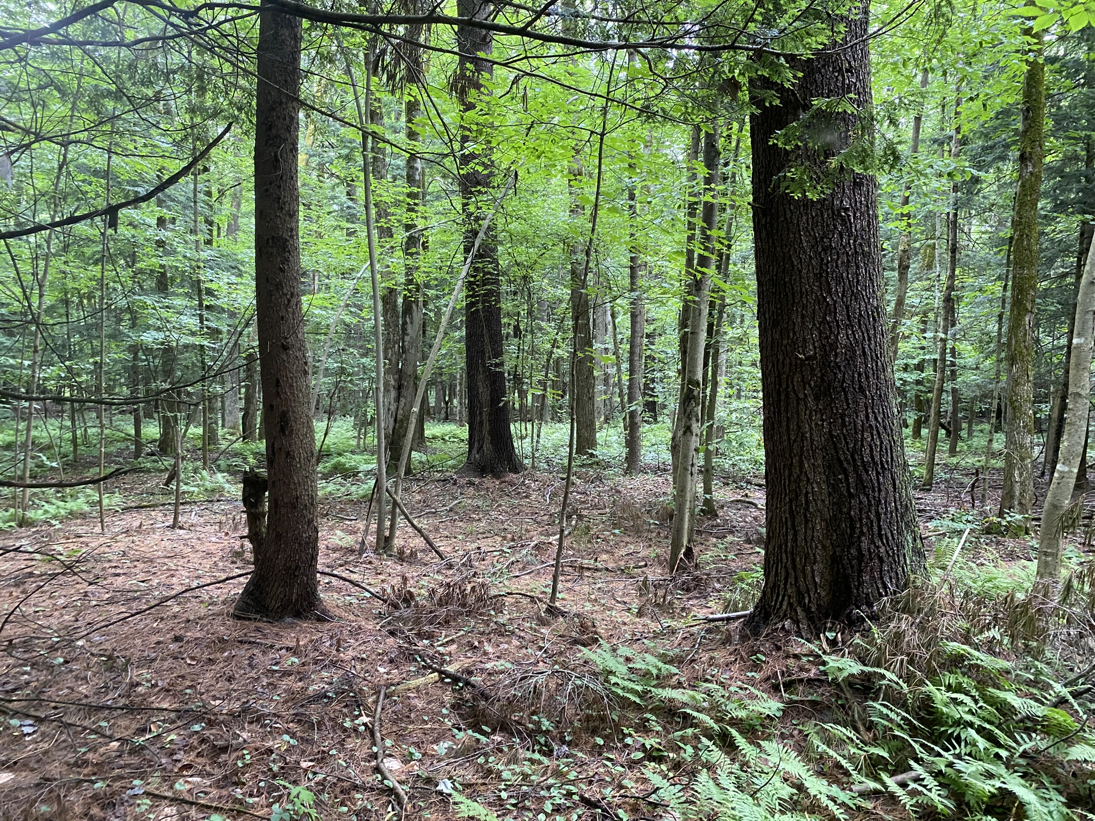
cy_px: 410
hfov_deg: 67.3
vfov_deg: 53.1
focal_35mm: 26
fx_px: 822
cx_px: 548
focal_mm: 4.25
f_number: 1.8
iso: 500
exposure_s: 1/54
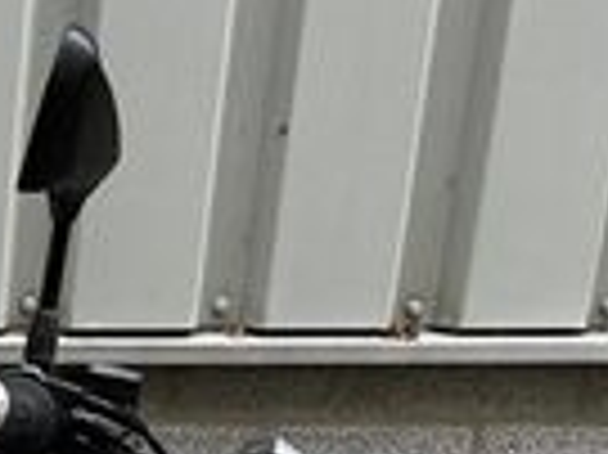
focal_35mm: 123
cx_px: -500
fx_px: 2158
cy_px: 962
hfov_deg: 14.1
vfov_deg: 10.8
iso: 64
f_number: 1.6
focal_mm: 5.1
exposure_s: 1/122
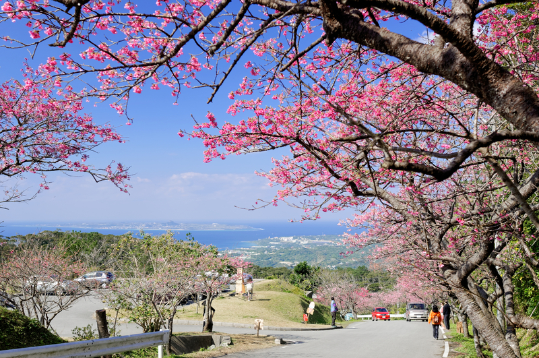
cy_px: 179
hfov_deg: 46.5
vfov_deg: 31.8
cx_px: 270
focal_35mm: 42
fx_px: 628
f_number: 6.3
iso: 200
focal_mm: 28
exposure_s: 1/160
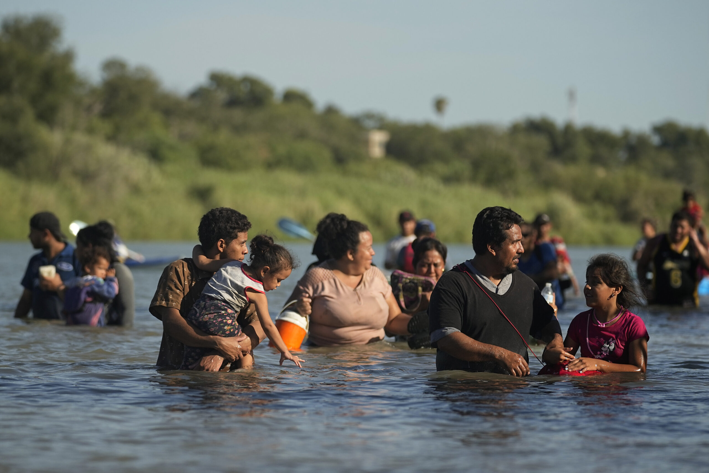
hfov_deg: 10.7
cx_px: 354
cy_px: 236
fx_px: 3781
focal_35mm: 192
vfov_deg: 7.2
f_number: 2.8
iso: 320
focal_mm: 128
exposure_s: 1/6400
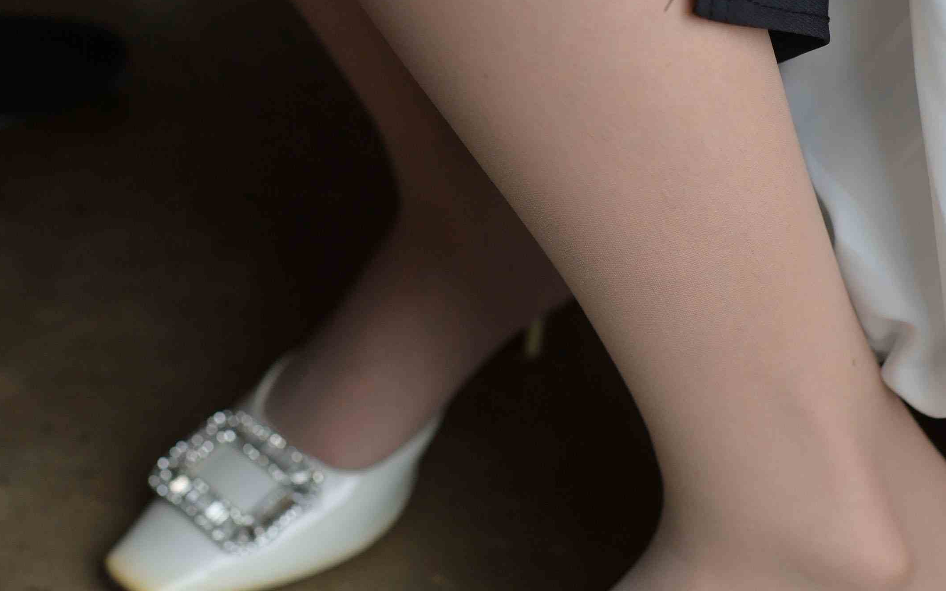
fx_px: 1985
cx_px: 430
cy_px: 99
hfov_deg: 26.8
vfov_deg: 16.8
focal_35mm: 77
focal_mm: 35
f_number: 4
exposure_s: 1/250
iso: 800
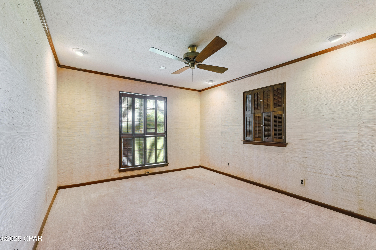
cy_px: 125
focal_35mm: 15
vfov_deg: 77.3
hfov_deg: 100.4
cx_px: 188
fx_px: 157
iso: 400
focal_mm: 10
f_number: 8
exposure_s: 1/13
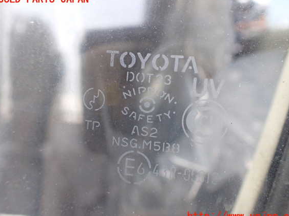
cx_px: 149
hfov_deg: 56.8
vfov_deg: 44.1
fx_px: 267
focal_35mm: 32
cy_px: 108
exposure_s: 1/125
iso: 640
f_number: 2.3
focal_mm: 5.4
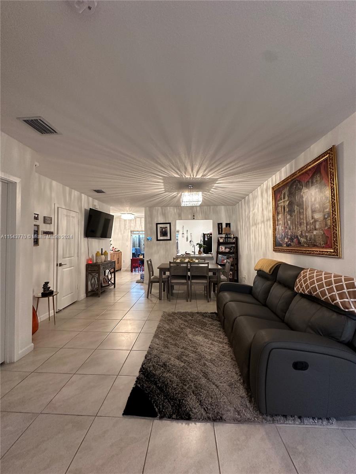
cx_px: 178
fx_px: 192
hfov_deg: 85.7
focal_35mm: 14
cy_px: 237
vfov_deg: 102.1
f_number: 2.2
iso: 320
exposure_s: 1/60
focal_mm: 2.22
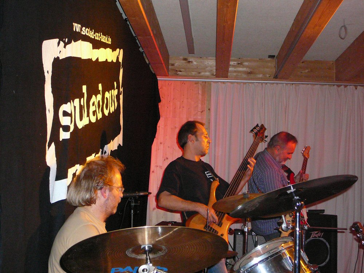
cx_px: 182
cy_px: 136
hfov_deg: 42.1
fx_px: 473
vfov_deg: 32.2
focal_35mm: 45
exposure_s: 1/30
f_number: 3.2
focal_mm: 6.7
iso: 400
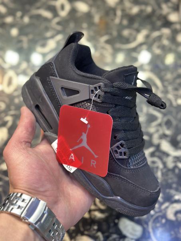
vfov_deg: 39.7
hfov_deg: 30.3
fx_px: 335
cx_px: 90
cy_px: 120
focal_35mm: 48
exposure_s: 1/100
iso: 160
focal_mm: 6.86
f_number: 1.78
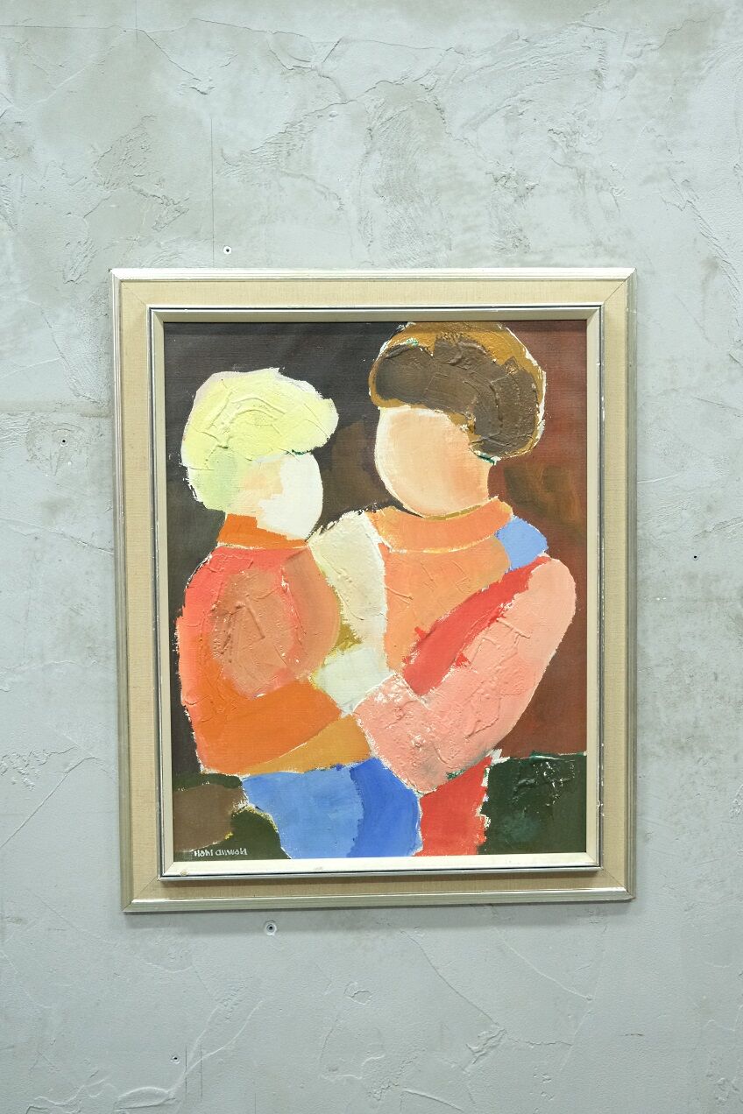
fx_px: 1424
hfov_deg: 29.2
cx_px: 372
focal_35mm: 46
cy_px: 557
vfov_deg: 42.7
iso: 2500
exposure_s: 1/45
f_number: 4
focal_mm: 30.8
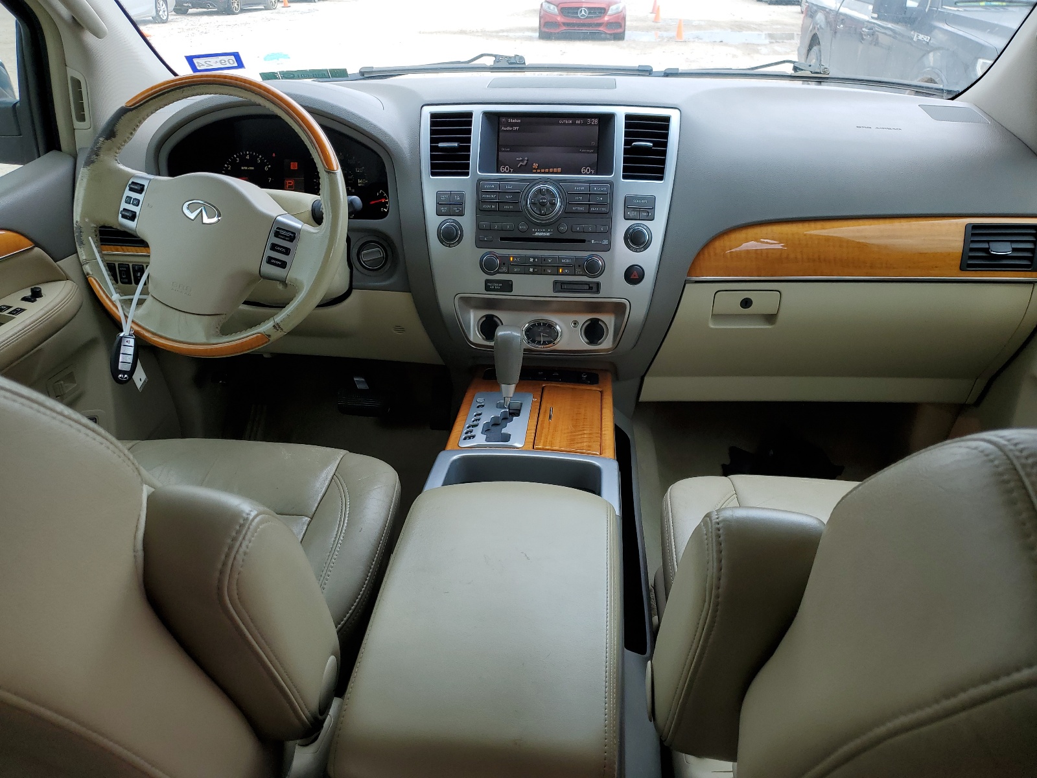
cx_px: 518
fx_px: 779
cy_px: 389
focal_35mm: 26
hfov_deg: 67.3
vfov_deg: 53.1
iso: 50
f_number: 1.5
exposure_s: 1/455
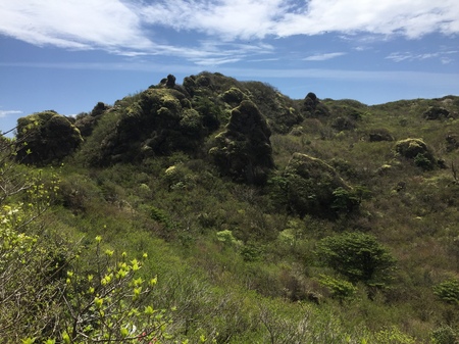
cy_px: 172
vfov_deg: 48.2
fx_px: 384
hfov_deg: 61.7
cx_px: 230
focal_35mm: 29
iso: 32
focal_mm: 4.15
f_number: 2.2
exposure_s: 1/2825
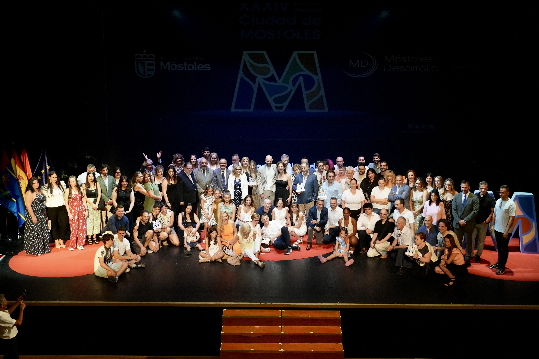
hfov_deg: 43.6
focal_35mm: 45
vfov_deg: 29.9
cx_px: 270
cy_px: 180
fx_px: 674
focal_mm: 30
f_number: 4.5
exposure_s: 1/160
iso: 2500
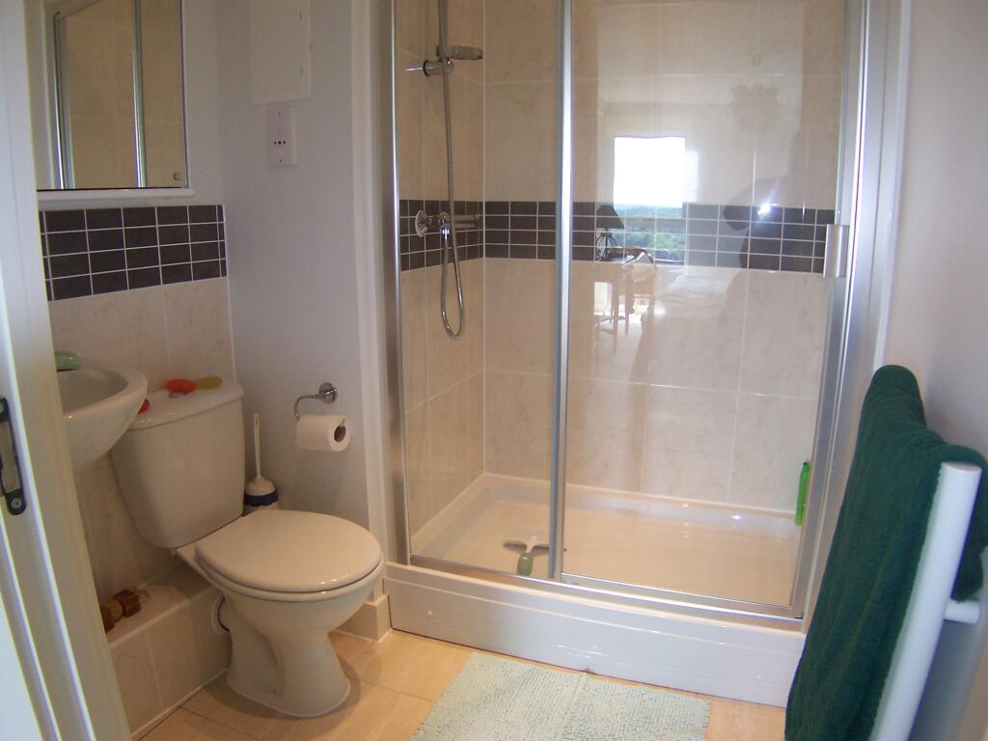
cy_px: 370
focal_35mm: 36
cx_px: 494
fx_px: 1028
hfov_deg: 51.4
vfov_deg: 39.7
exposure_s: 1/45
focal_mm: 5.6
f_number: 2.8
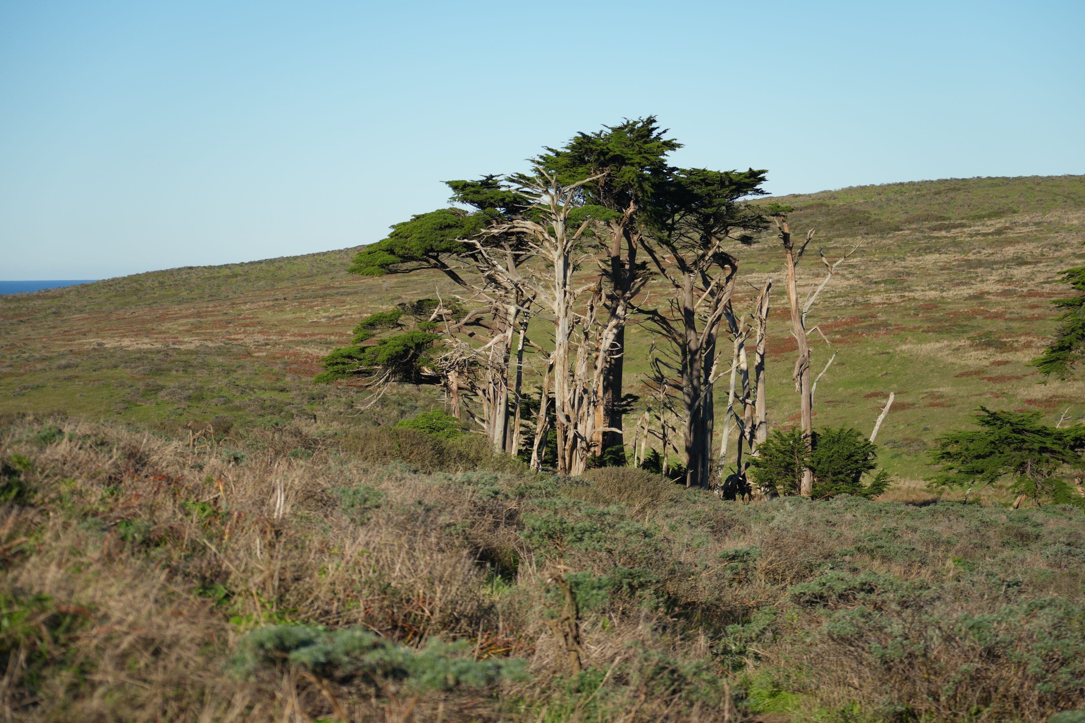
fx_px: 3345
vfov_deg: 12.3
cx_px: 542
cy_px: 362
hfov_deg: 18.4
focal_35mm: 111
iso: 320
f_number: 6.3
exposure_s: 1/1250
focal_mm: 111
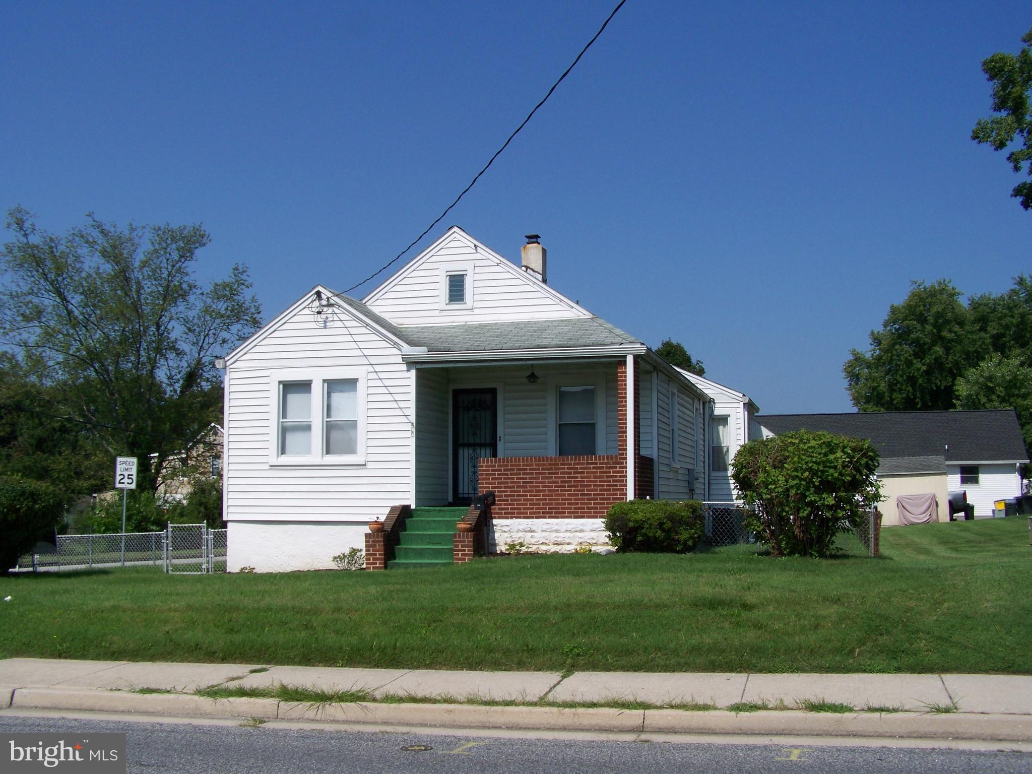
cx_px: 516
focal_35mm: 38
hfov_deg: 49.0
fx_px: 1133
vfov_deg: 37.7
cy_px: 387
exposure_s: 1/500
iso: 64
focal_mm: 6.3
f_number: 5.6
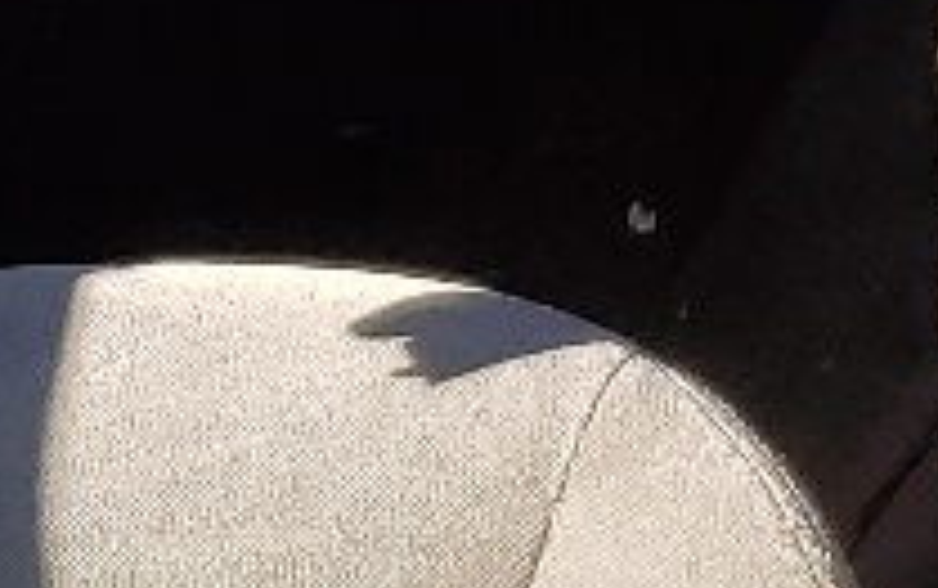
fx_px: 5398
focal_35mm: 211
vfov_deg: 6.2
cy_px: -67
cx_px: 1180
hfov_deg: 9.8
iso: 50
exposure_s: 1/833
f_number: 1.5
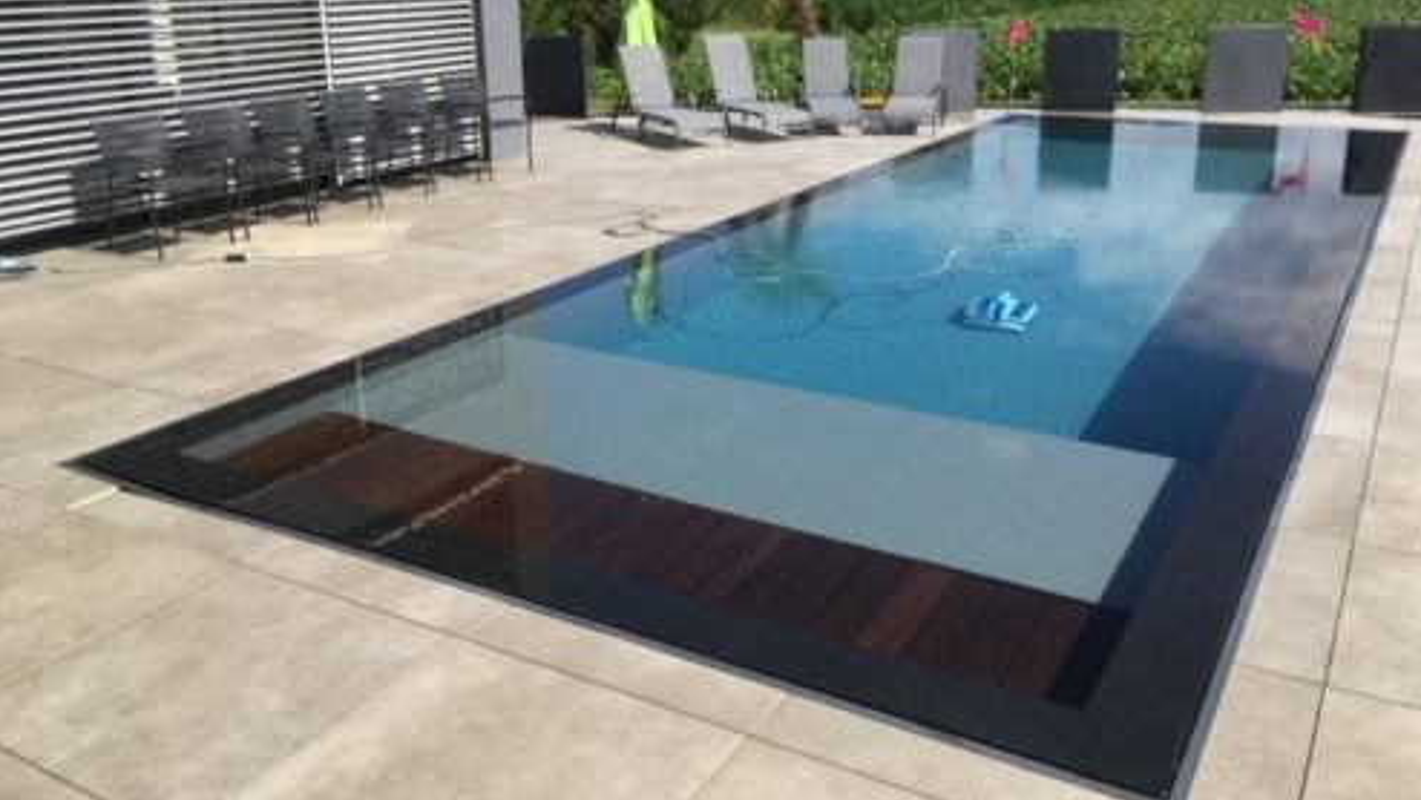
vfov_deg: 36.4
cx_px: 716
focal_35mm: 32
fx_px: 1206
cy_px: 283
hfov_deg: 61.0
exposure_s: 1/1538
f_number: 2.2
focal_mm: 4.15
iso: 25
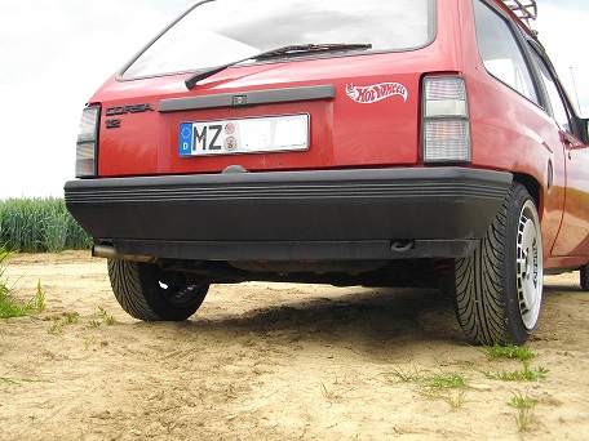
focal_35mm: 50
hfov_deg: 38.2
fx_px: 851
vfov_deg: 29.1
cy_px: 220
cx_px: 294
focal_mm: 8.8
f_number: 3.6
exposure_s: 1/320
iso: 100
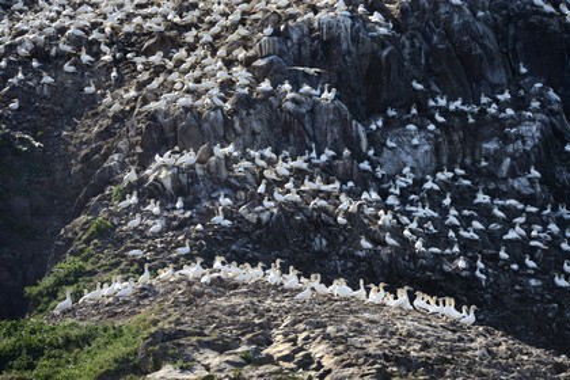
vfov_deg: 7.4
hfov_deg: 11.1
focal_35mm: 185
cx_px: 285
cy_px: 190
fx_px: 2929
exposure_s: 1/1250
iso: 400
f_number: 6.3
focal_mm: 185
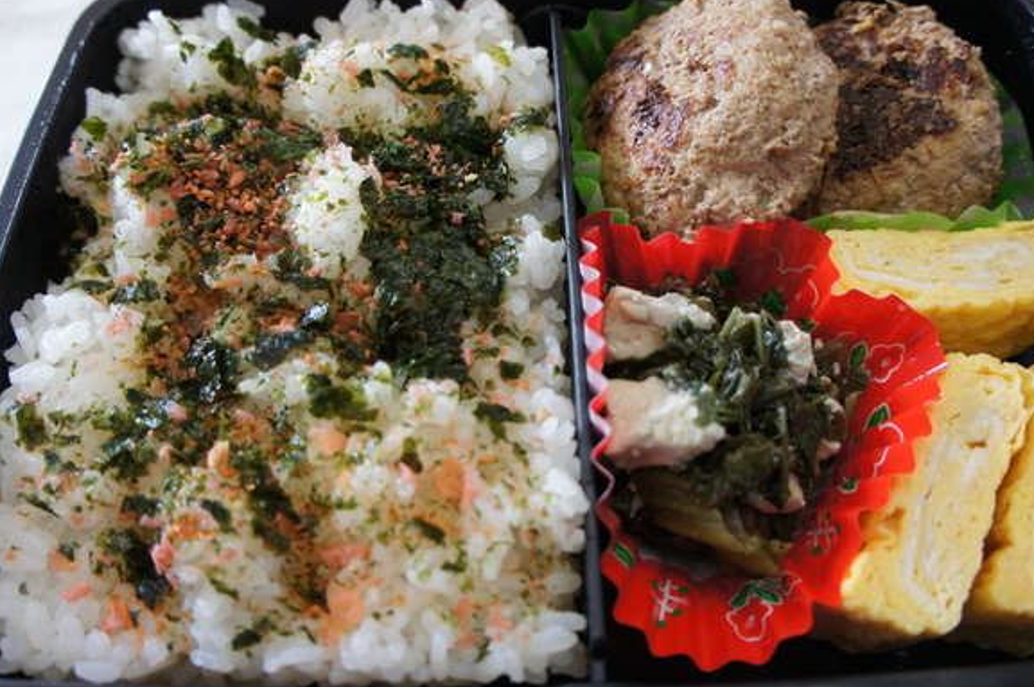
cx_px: 530
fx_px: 861
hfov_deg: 62.0
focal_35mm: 30
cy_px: 357
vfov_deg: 43.5
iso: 400
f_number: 4.5
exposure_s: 1/100
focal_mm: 18
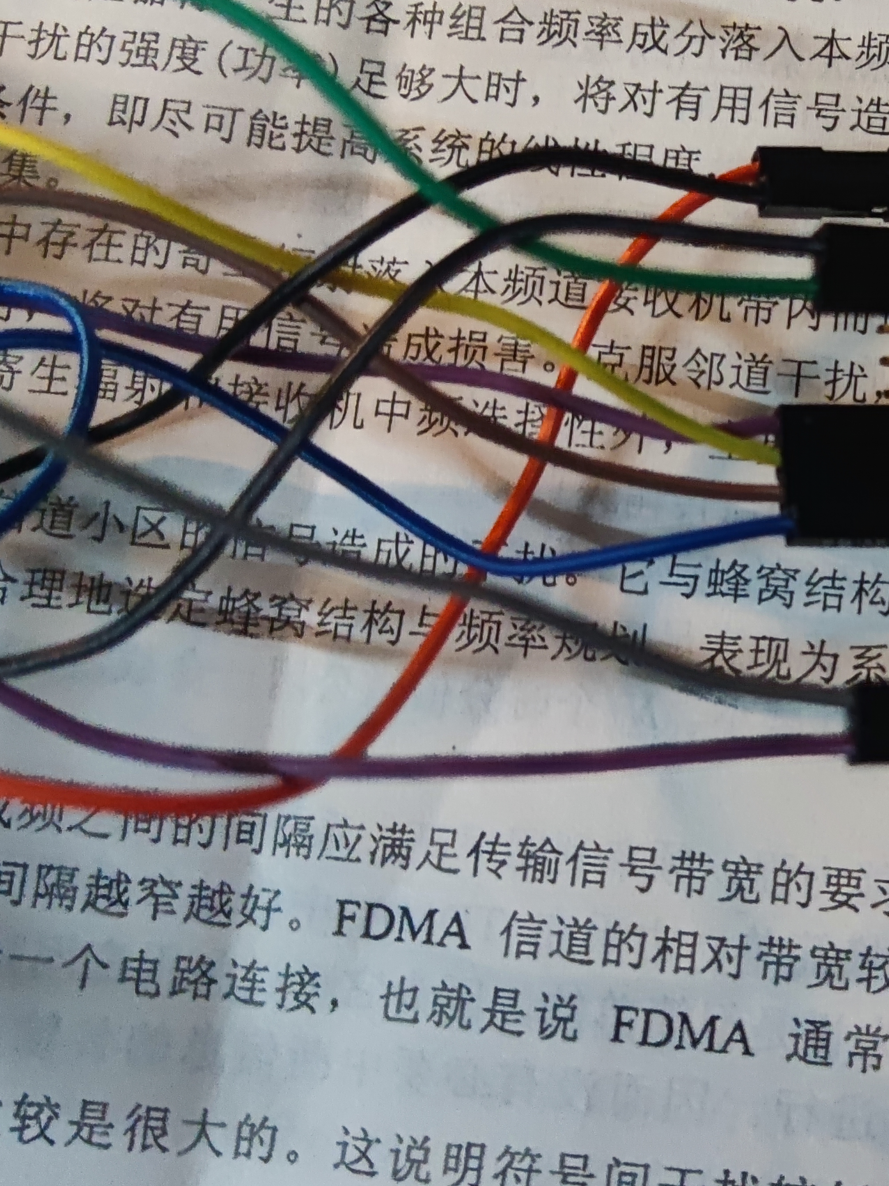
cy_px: 520
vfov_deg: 36.8
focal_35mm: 52
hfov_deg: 26.8
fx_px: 1780
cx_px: 841
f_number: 1.69
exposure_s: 1/50
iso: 1169
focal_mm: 6.72
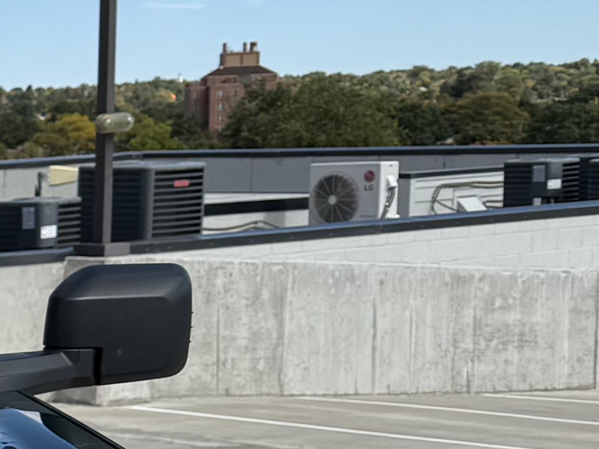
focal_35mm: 123
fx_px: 2128
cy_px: 519
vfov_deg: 11.8
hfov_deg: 13.6
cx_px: -622
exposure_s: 1/4673
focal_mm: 6.76
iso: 80
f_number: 1.78
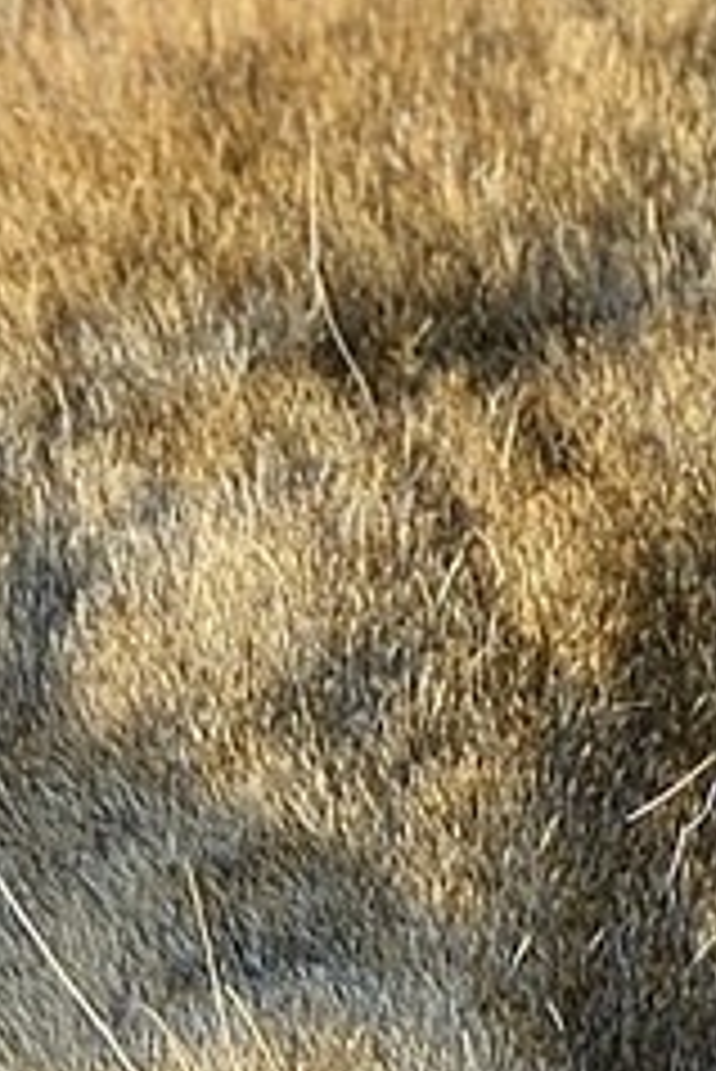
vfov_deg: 1.1
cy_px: 2484
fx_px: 56060
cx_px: 401
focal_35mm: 1882
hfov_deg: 0.7
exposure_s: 1/800
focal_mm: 280
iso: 400
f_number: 6.3
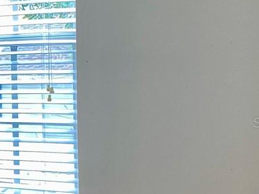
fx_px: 778
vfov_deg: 14.2
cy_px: 122
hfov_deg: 16.1
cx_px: -203
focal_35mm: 104
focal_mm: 4.25
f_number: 1.8
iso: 100
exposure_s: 1/60
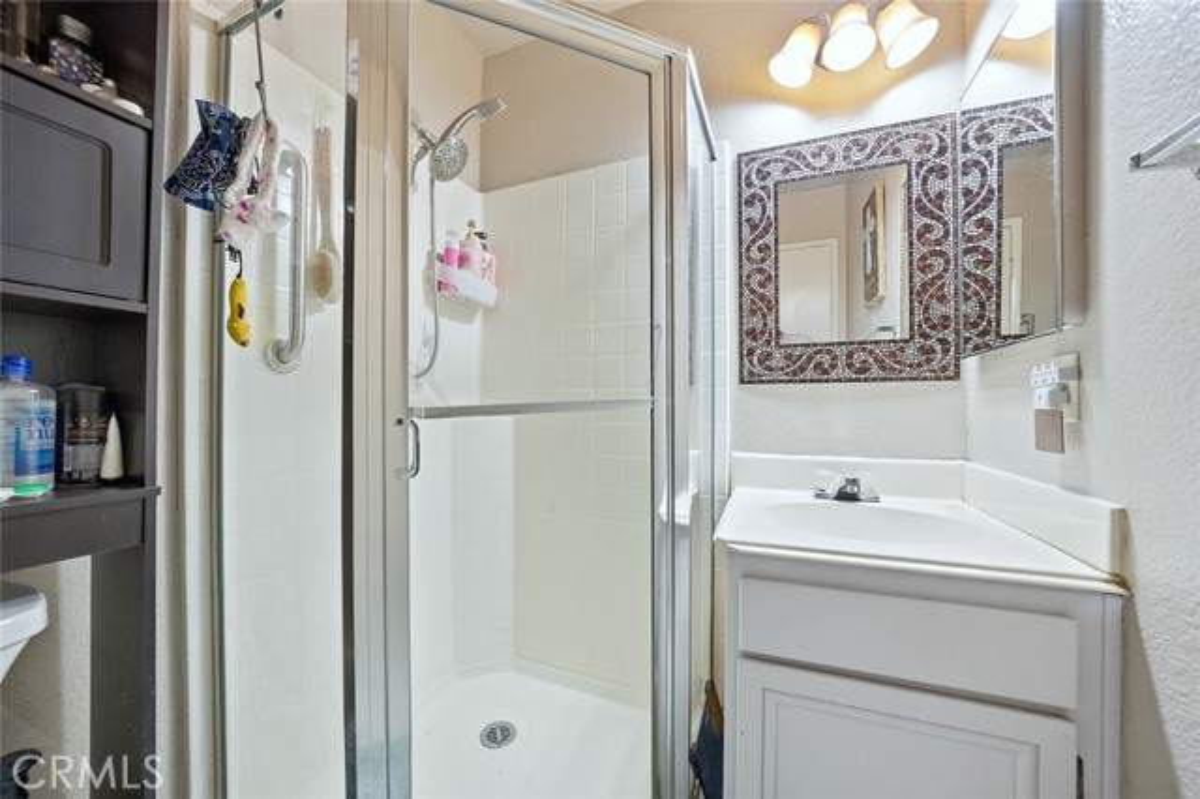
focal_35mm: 12
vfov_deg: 89.9
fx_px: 400
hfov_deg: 112.6
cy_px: 400
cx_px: 600
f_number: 4
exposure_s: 1/500
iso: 1000
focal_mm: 12
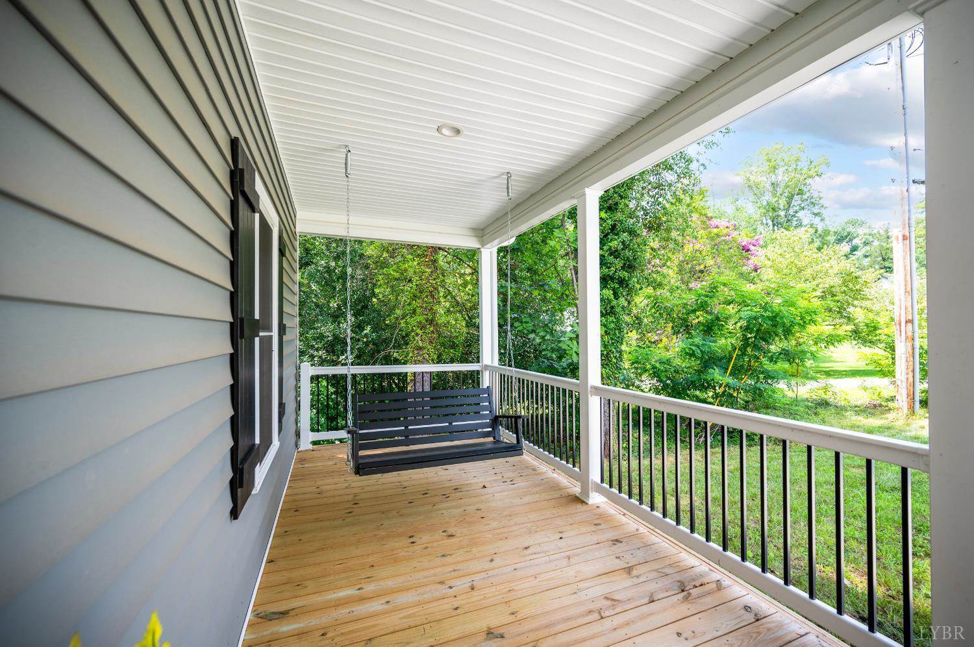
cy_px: 324
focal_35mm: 14
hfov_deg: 104.3
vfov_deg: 81.1
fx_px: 378
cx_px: 487
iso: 100
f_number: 4
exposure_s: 1/100
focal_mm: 14
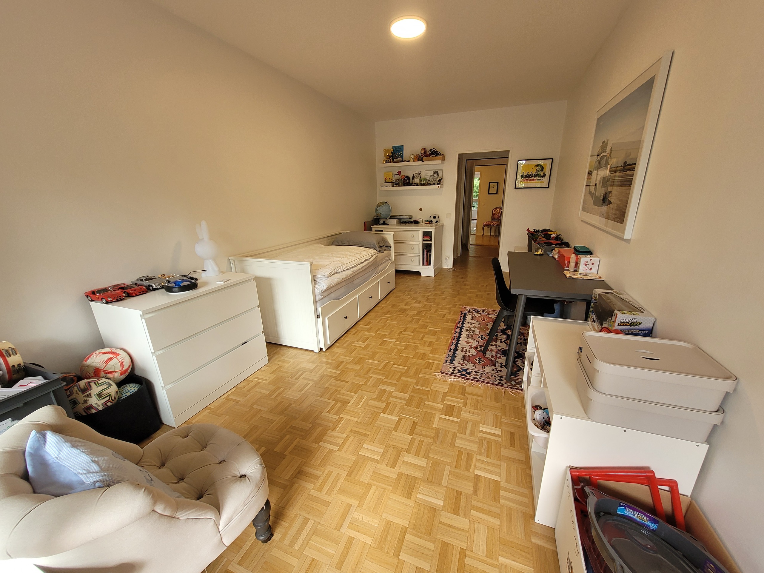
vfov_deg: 89.9
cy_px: 286
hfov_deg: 106.2
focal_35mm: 13
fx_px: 287
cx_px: 382
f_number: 2.2
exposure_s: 1/50
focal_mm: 1.74
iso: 64
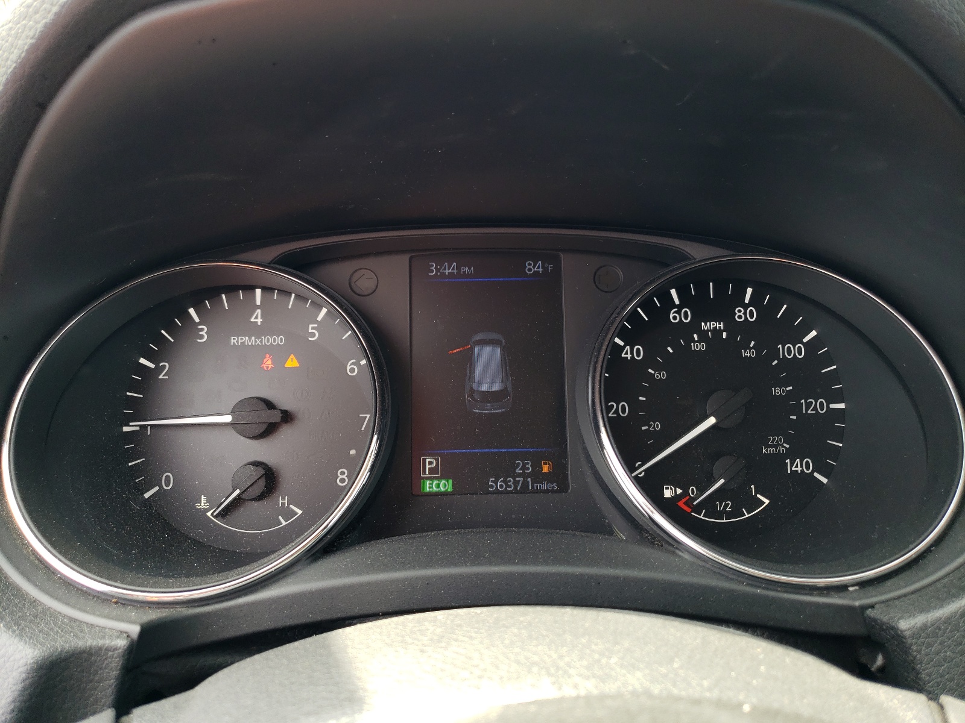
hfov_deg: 67.3
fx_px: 725
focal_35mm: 26
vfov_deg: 53.1
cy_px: 362
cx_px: 482
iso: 50
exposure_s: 1/125
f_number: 1.5
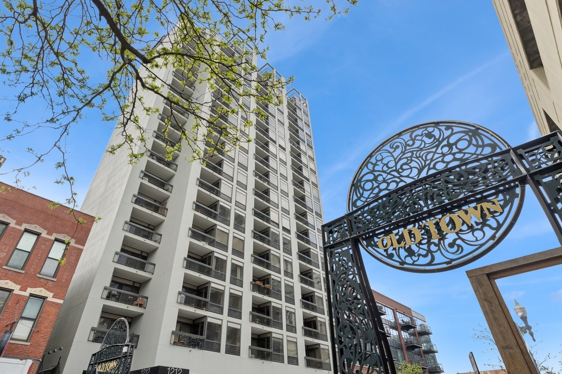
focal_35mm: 20
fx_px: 312
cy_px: 170
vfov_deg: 61.8
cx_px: 270
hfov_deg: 83.9
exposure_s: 1/200
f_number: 9
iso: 320
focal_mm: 17
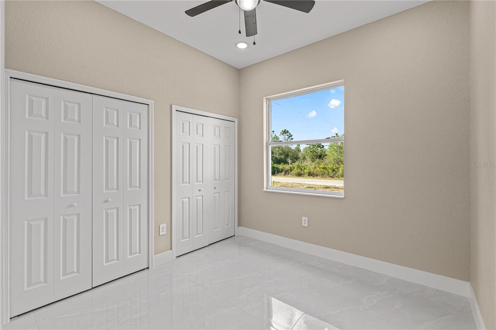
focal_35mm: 16
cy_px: 165
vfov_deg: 73.7
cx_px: 248
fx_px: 220
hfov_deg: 96.7
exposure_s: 1/4
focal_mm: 16
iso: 100
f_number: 9
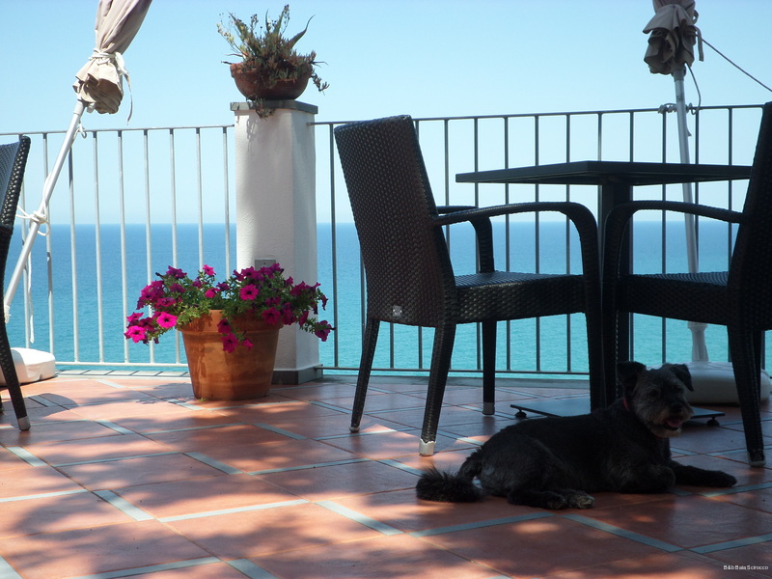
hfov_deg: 35.5
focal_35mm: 54
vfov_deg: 27.0
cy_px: 290
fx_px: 1204
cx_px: 386
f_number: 3.6
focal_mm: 9.7
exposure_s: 1/500
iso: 80
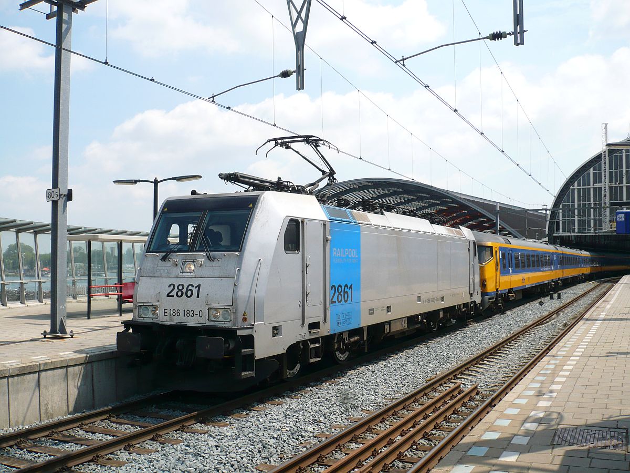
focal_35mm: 35
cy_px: 236
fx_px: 637
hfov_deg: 52.6
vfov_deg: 40.7
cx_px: 315
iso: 100
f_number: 8
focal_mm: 5.8
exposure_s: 1/200
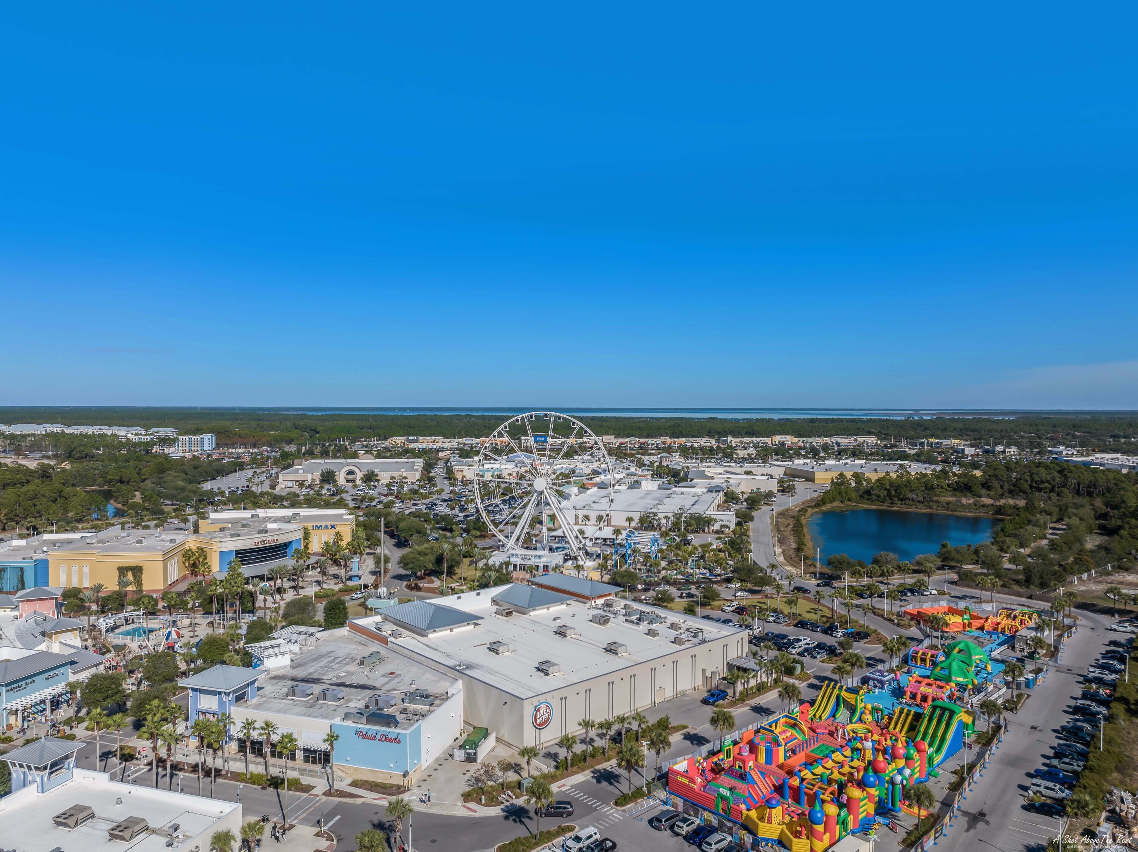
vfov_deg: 56.8
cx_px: 569
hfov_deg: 71.6
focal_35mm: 24
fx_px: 788
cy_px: 426
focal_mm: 12.29
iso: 100
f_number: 2.8
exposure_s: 1/3200
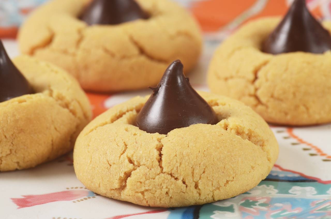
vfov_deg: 8.7
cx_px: 166
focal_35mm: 158
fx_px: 1445
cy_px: 110
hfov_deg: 13.1
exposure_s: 1/30
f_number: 8
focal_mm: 105
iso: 100
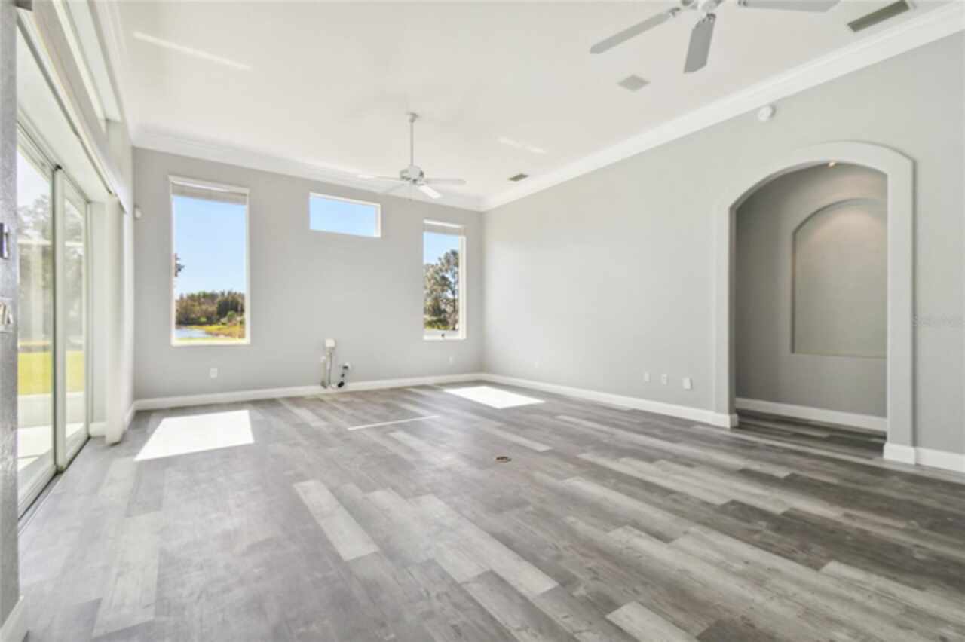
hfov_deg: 100.4
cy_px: 321
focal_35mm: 15
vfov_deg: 77.3
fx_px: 402
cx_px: 482
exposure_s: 1/60
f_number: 7.1
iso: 100
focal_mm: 10
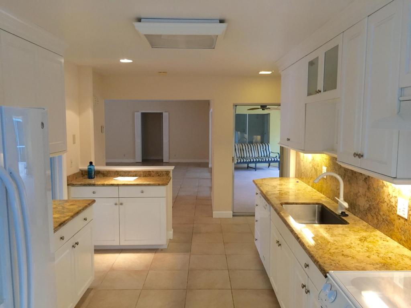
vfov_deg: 48.2
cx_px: 206
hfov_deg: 61.7
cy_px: 154
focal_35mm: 29
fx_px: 344
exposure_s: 1/30
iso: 80
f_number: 2.2
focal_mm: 4.15
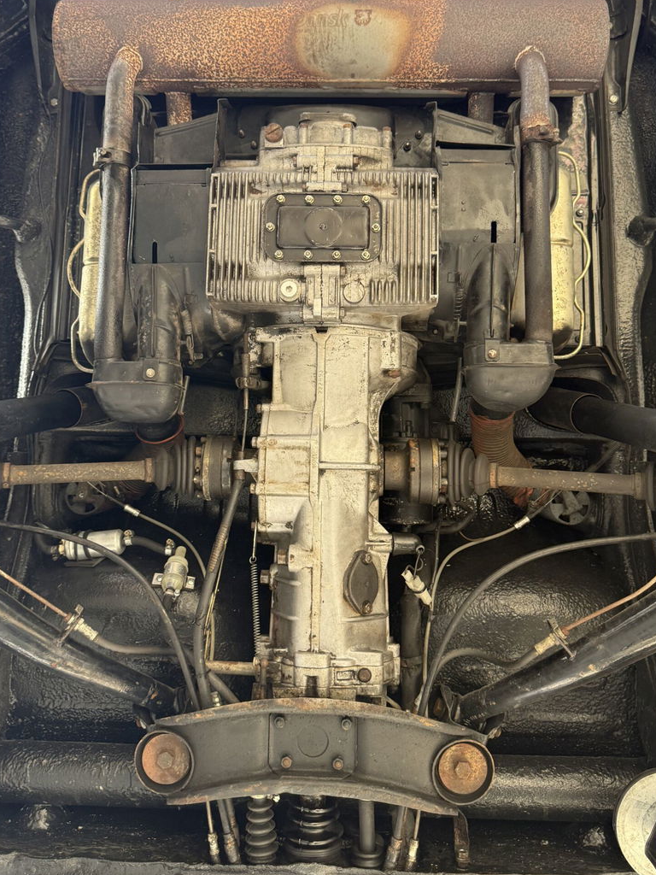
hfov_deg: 44.2
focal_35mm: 32
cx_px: 324
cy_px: 358
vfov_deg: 56.5
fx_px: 809
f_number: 1.78
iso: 125
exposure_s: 1/121
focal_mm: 6.76
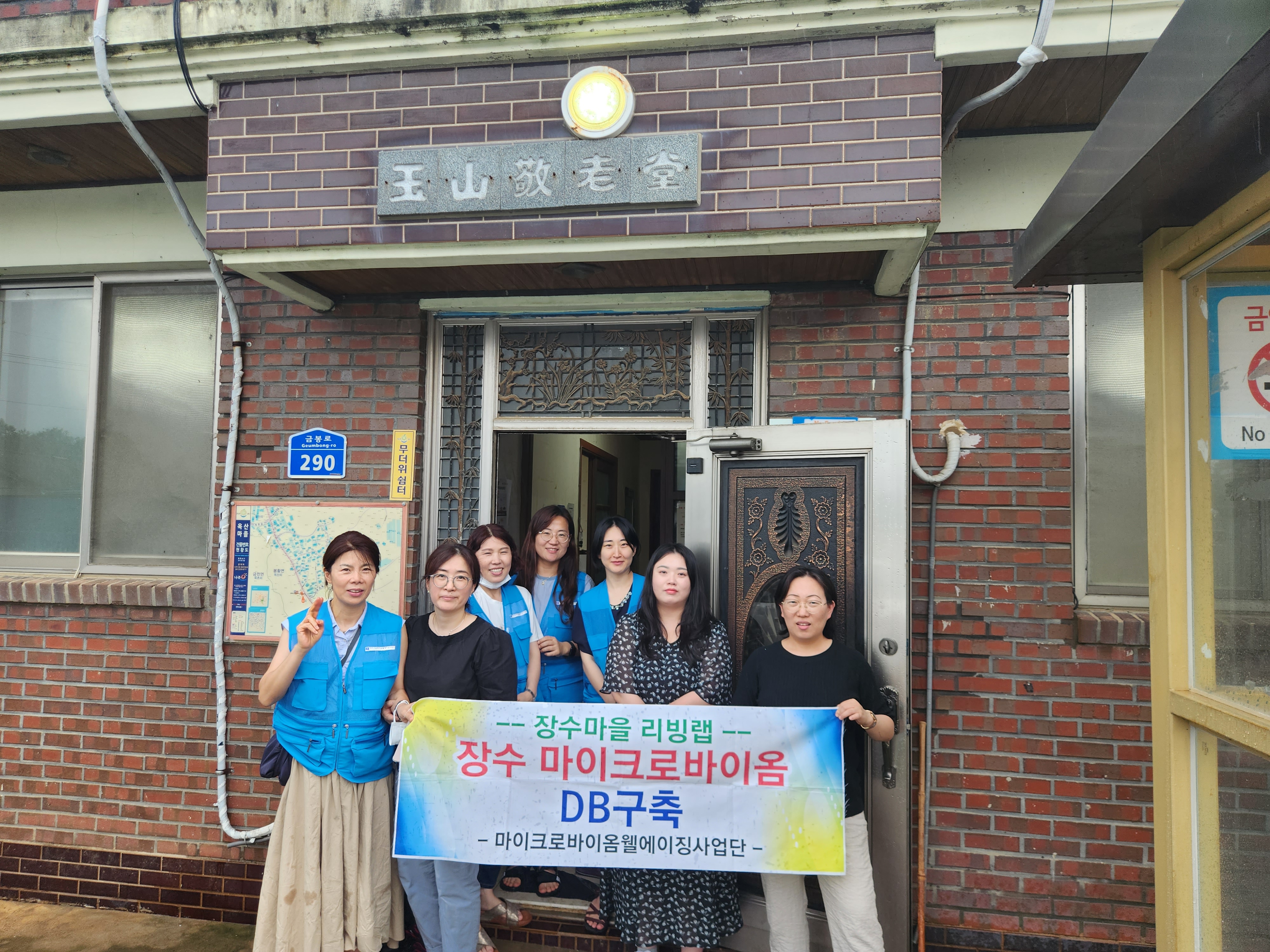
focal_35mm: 23
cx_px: 635
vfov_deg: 58.9
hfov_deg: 73.9
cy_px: 476
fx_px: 844
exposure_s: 1/180
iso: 50
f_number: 1.8
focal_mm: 5.4
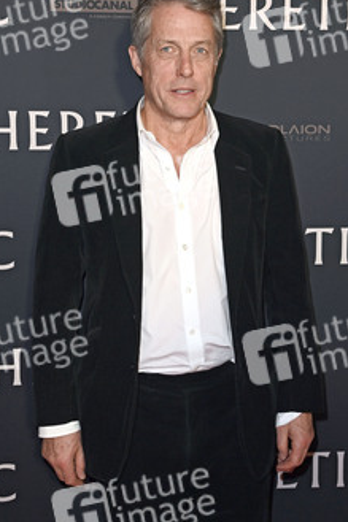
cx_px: 180
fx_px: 813
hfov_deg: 24.2
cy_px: 268
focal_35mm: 56
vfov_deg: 35.7
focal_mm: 46
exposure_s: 1/200
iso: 1600
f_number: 5.6
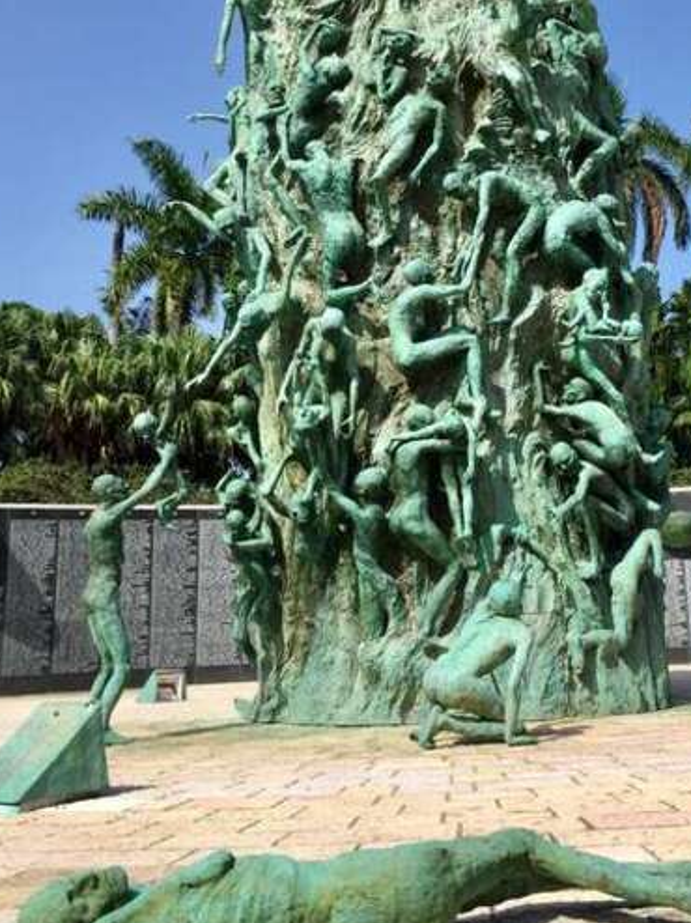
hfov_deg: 30.6
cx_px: 471
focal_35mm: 47
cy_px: 295
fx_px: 1252
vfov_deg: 39.9
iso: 32
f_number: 2.2
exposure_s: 1/2475
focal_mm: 4.15
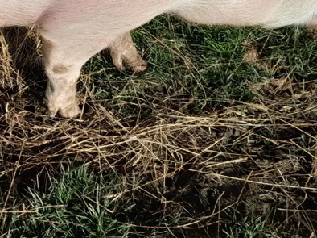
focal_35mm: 66
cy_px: -15
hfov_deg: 27.5
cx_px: -7
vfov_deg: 21.2
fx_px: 604
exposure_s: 1/505
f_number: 1.8
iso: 40
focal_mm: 3.98
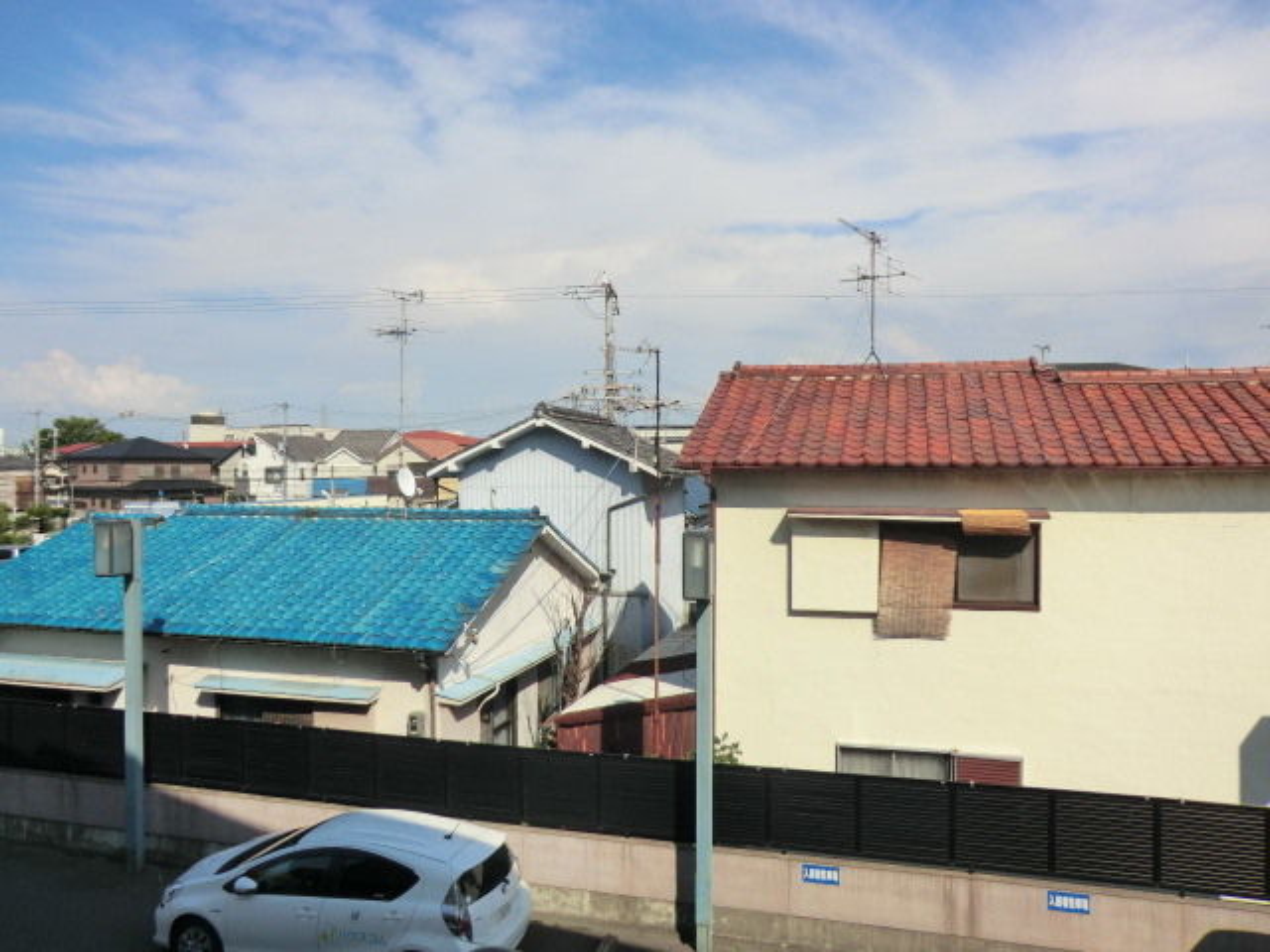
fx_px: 881
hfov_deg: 71.6
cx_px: 635
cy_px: 476
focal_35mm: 24
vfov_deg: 56.8
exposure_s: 1/320
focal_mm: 4.3
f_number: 7.5
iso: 80
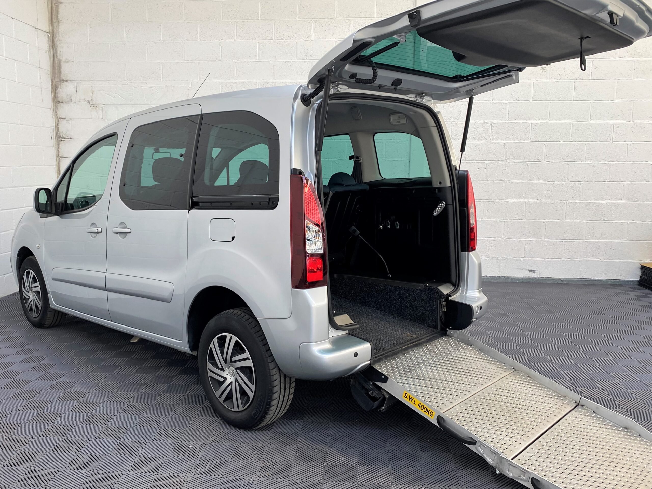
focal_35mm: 26
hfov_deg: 67.3
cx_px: 326
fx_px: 490
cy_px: 244
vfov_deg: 53.1
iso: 50
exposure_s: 1/100
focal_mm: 4.25
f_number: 1.8
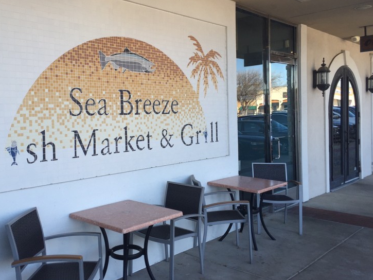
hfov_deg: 51.1
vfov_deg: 39.6
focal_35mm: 36
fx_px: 388
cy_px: 121
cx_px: 152
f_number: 2.2
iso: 32
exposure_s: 1/293
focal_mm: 4.15
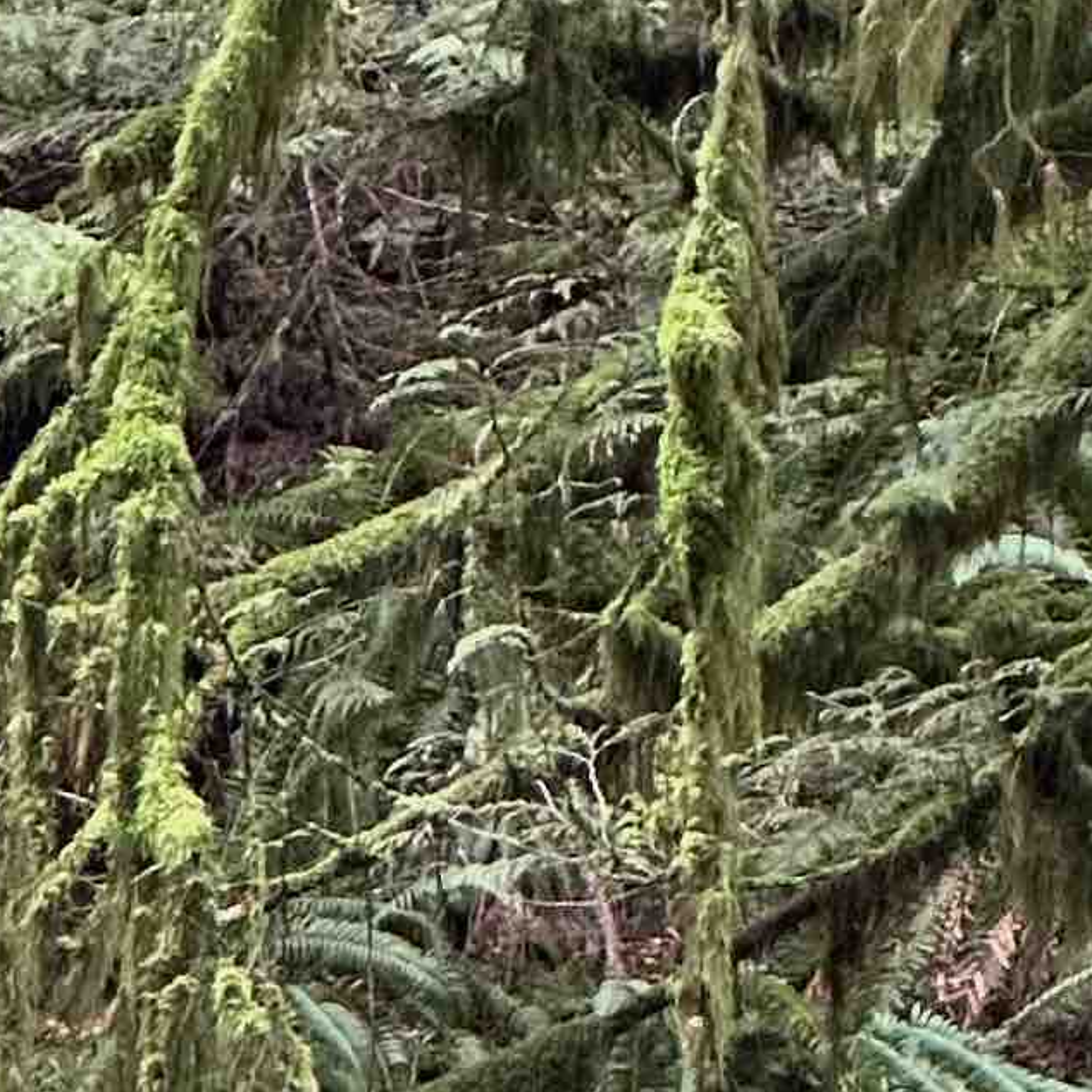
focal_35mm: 433
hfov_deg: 4.0
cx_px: 1371
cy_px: 2611
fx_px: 15454
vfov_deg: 4.0
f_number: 2.8
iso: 640
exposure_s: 1/44
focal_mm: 9
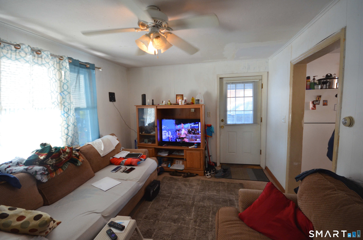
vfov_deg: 77.1
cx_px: 182
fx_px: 151
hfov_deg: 100.5
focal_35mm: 15
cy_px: 120
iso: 720
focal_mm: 10
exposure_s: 1/60
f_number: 4
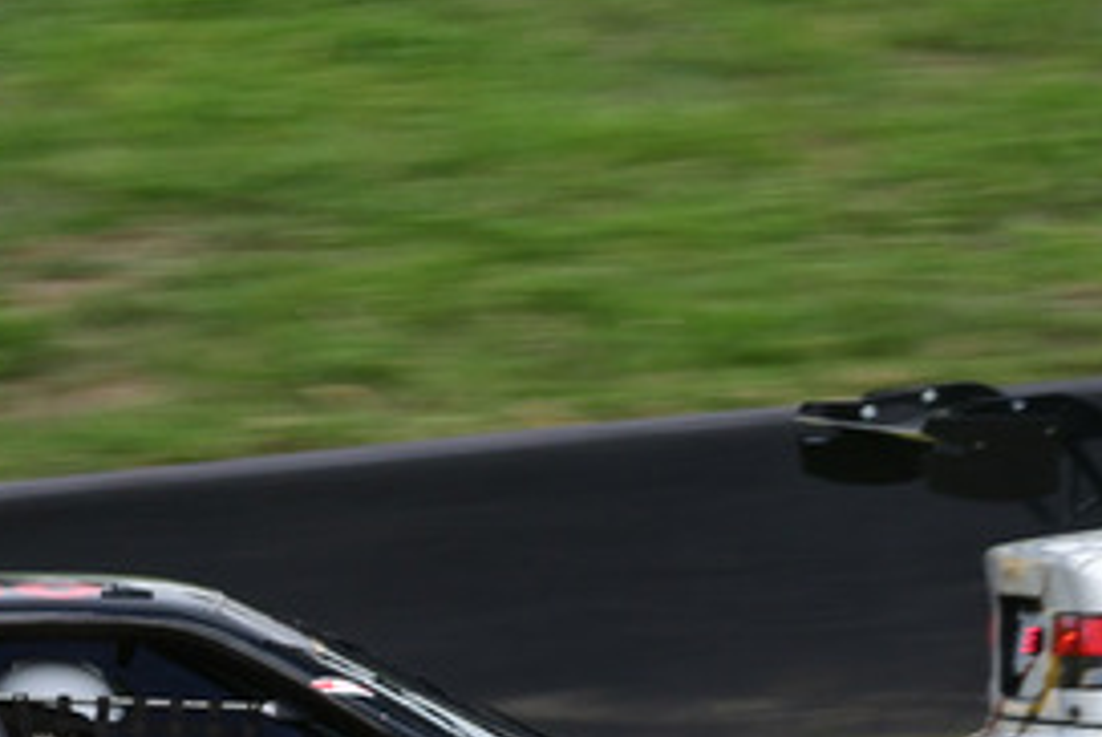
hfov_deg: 1.9
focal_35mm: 1057
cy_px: 474
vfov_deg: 1.3
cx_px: 328
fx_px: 32390
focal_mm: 240
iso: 320
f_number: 13
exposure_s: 1/320
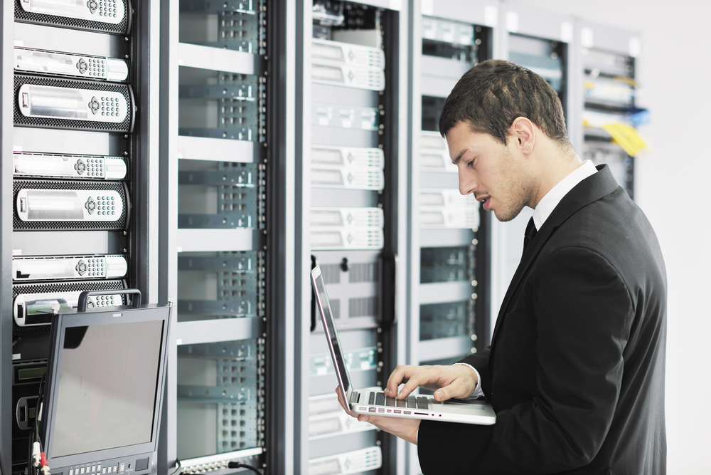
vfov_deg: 10.2
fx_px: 2666
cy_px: 238
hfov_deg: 15.2
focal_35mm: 135
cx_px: 356
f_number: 3.5
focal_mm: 135
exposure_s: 1/100
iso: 50
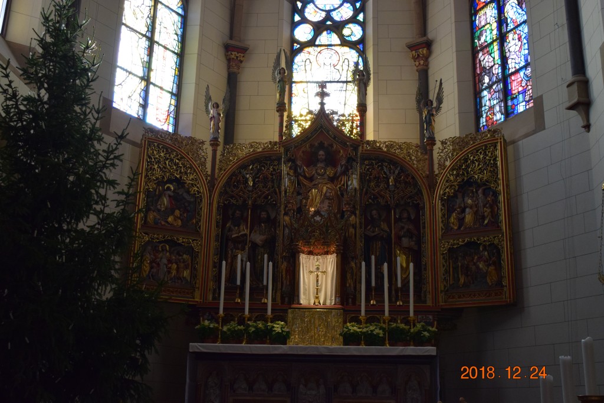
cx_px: 302
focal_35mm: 42
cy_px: 202
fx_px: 704
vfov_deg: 31.9
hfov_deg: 46.4
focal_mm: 28
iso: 1600
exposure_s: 1/60
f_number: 6.3
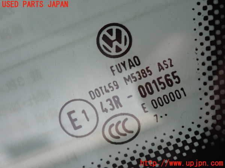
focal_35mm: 100
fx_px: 650
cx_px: 112
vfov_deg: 14.8
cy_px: 84
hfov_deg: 19.6
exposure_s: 1/100
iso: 500
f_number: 4.9
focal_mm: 18
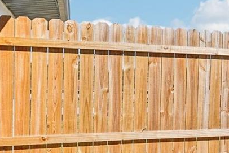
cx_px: 292
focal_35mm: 63
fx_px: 401
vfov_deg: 21.6
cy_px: 69
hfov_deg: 27.2
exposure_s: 1/125
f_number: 8
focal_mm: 16
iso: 50
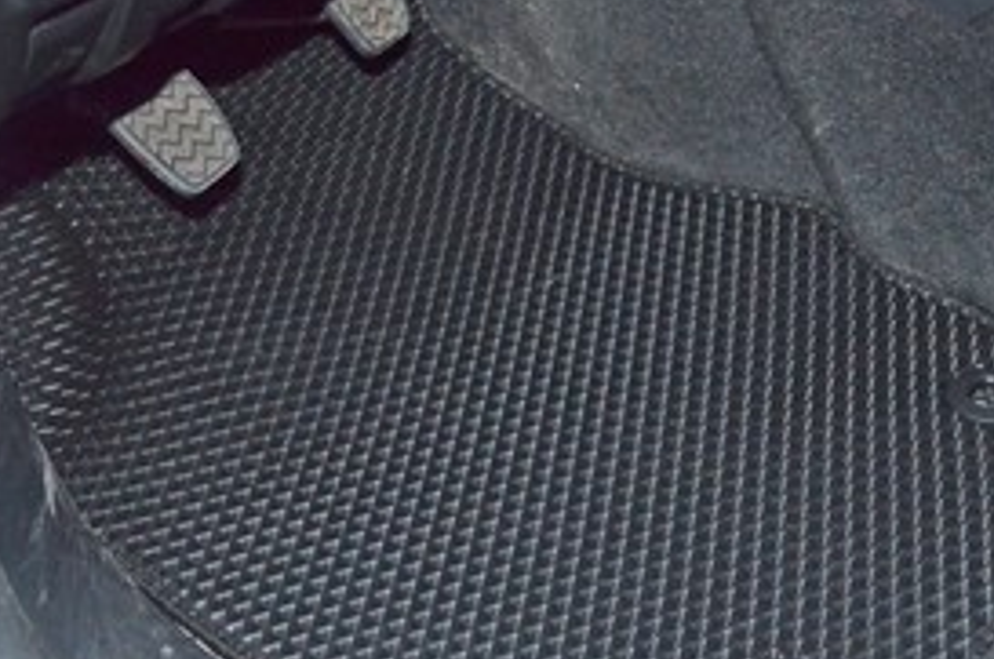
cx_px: 619
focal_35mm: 60
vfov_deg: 22.5
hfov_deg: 33.3
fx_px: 1654
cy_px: 426
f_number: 4.2
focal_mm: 26
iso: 3200
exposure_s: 1/60
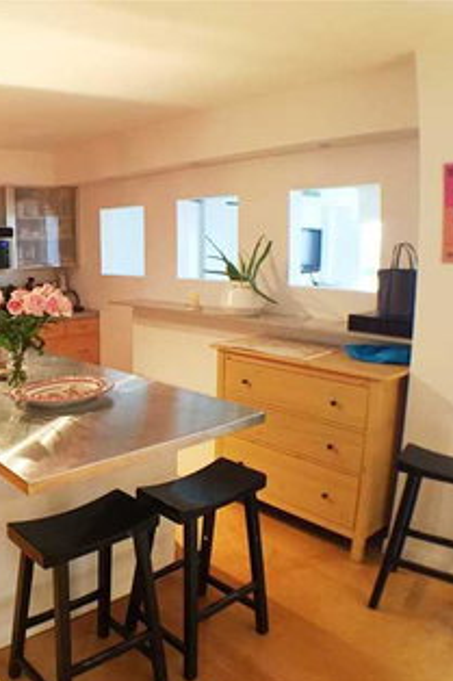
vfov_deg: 47.4
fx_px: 775
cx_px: 55
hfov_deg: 31.3
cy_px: 345
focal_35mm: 41
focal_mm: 4.15
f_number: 2.2
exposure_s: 1/24
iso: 250
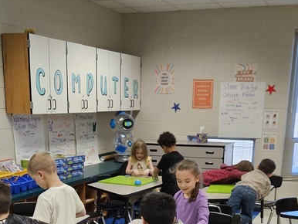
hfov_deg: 31.7
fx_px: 525
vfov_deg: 22.5
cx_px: 150
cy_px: 255
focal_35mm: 61
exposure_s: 1/120
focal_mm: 5.4
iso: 160
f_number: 1.8
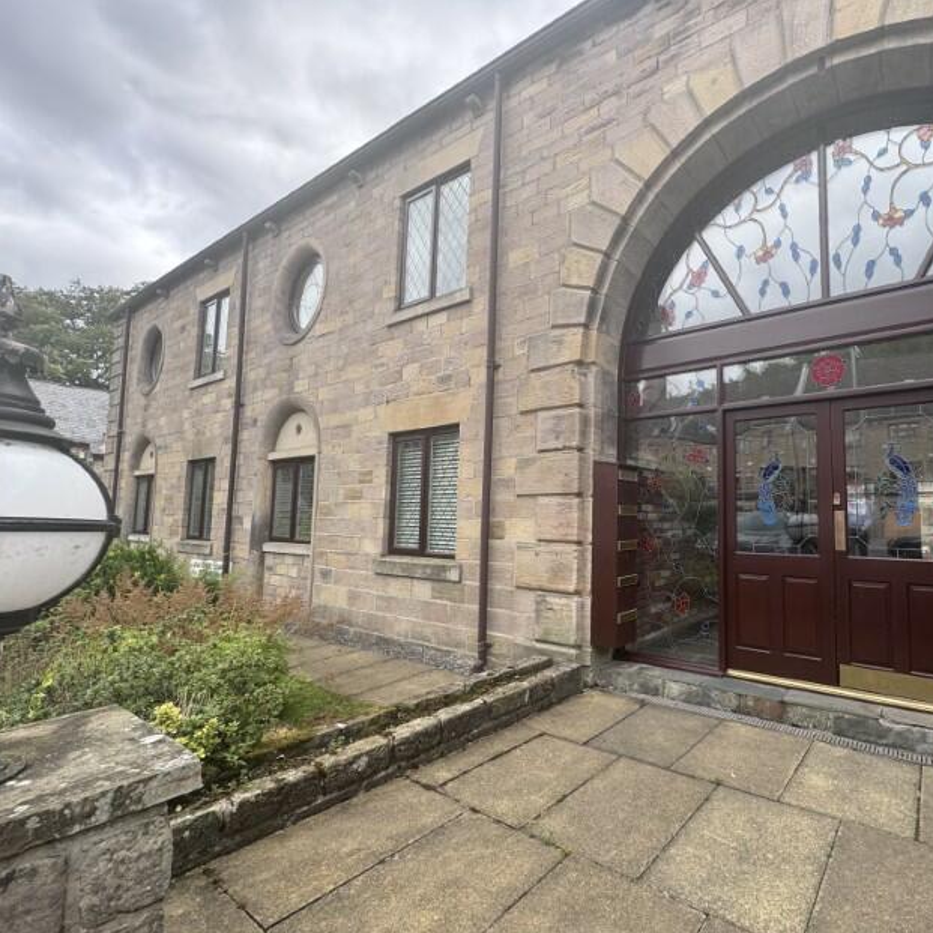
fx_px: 518
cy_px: 478
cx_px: 605
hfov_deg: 81.7
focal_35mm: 17
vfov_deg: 84.0
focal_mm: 2.22
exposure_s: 1/312
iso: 40
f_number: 2.2
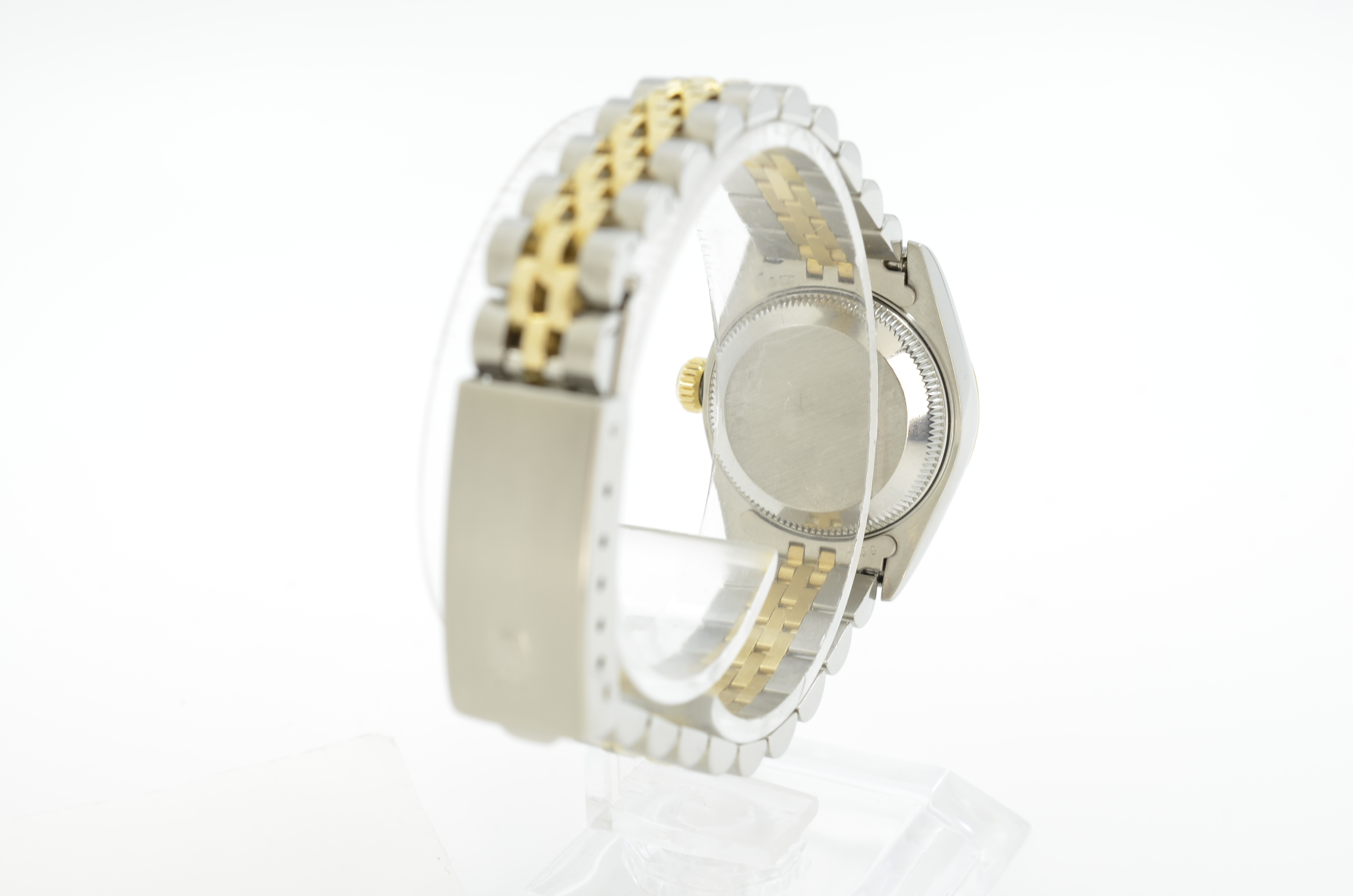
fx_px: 2250
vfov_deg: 22.5
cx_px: 676
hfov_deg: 33.5
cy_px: 448
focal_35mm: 60
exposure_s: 1/13
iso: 125
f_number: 13
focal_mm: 40
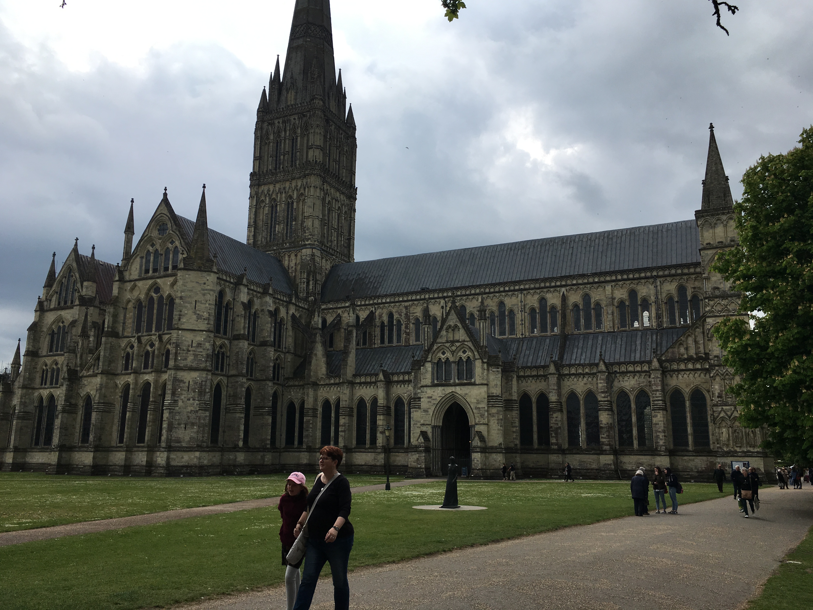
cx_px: 406
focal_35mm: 29
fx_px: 681
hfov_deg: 61.7
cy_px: 305
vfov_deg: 48.2
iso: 25
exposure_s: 1/2262
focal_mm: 4.15
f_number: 2.2
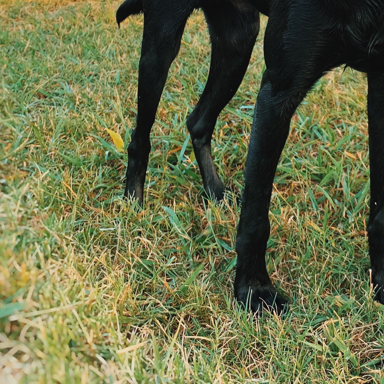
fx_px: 665
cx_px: 313
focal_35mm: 53
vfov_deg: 29.4
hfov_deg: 31.3
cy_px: -28
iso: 25
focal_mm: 4.25
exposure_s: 1/155
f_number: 1.8
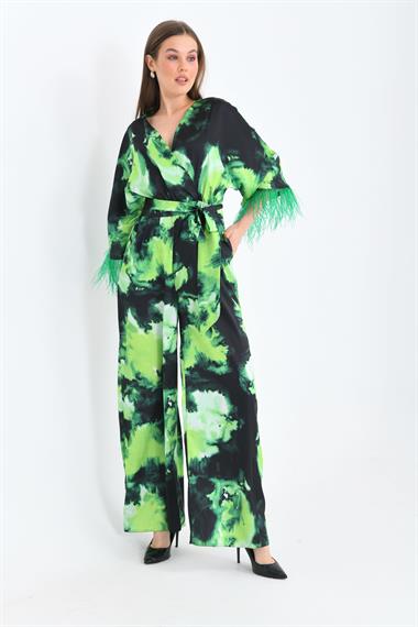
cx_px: 209
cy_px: 314
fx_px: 975
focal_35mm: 56
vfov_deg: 35.6
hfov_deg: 24.2
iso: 125
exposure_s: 1/125
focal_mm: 56
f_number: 6.3
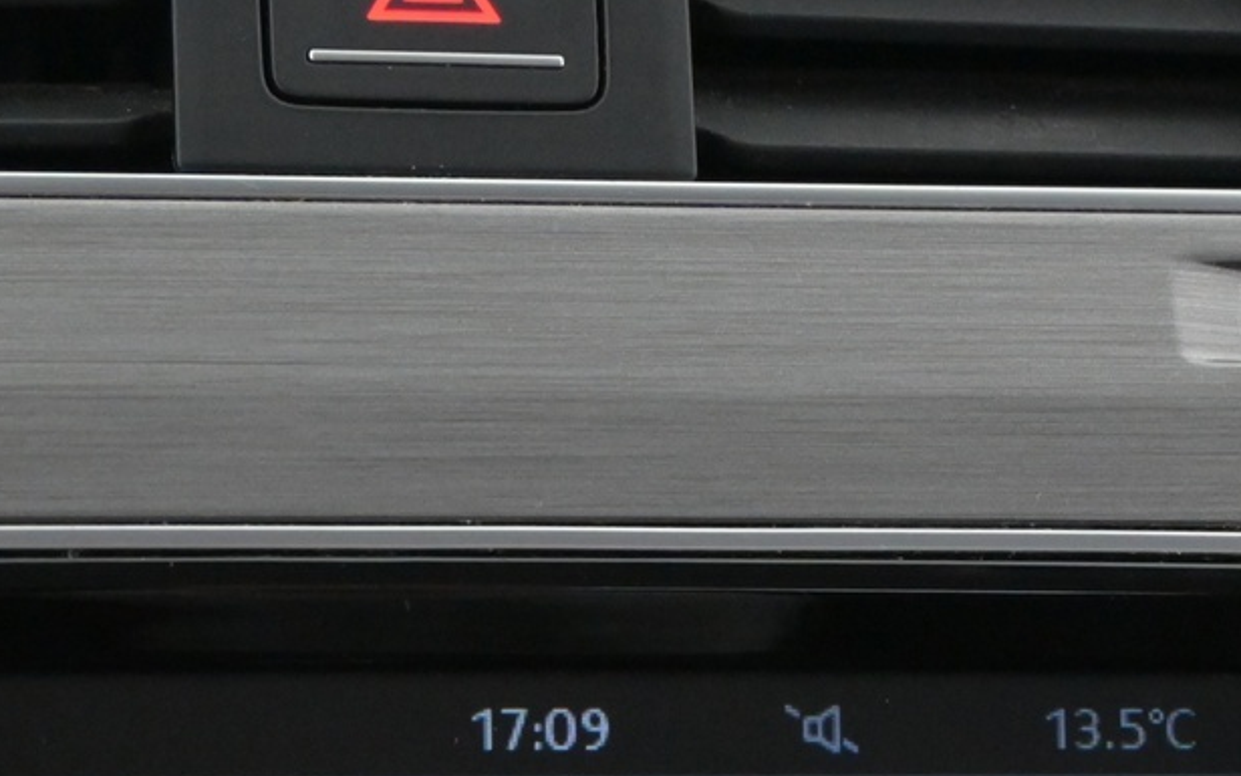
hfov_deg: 16.5
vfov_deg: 10.1
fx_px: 4284
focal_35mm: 127
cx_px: 524
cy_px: 1052
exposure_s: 1/50
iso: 4000
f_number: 5
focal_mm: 31.5
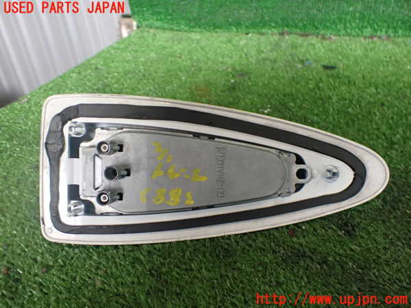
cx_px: 206
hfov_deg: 60.0
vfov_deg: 46.8
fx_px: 356
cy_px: 154
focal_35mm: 30
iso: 400
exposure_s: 1/125
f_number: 2.3
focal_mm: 5.4
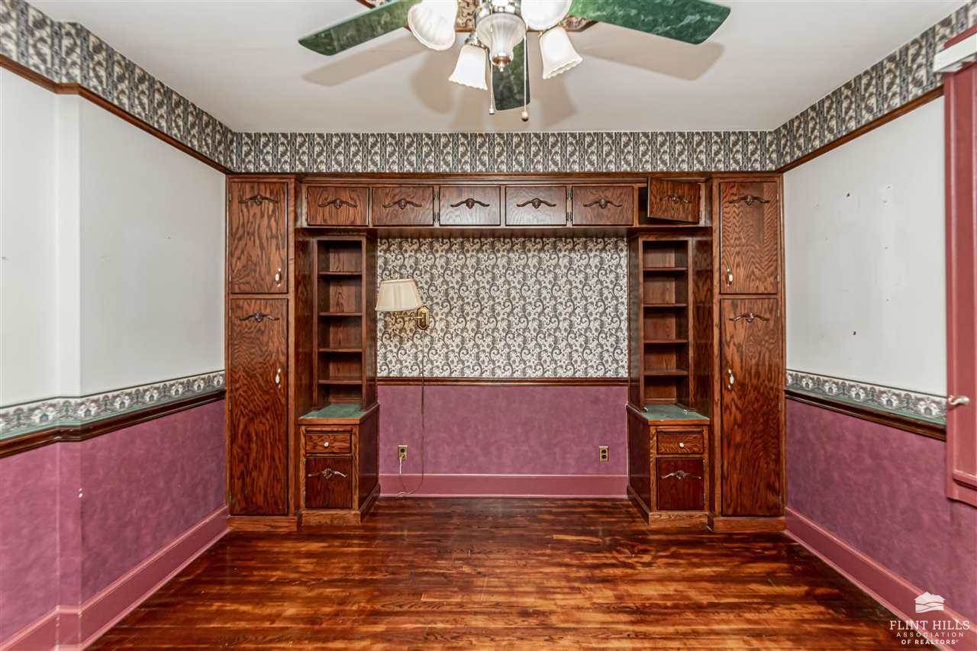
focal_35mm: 15
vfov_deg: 77.3
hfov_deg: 100.4
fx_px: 407
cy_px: 326
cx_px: 488
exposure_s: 1/60
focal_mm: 10
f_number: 10
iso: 800
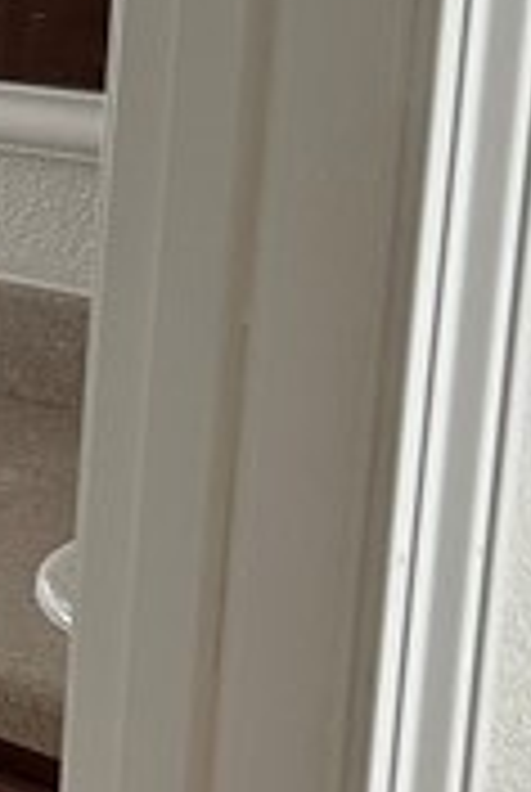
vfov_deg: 14.0
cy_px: 648
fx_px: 3195
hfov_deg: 8.6
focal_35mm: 145
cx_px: -783
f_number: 1.78
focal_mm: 6.86
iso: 80
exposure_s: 1/370
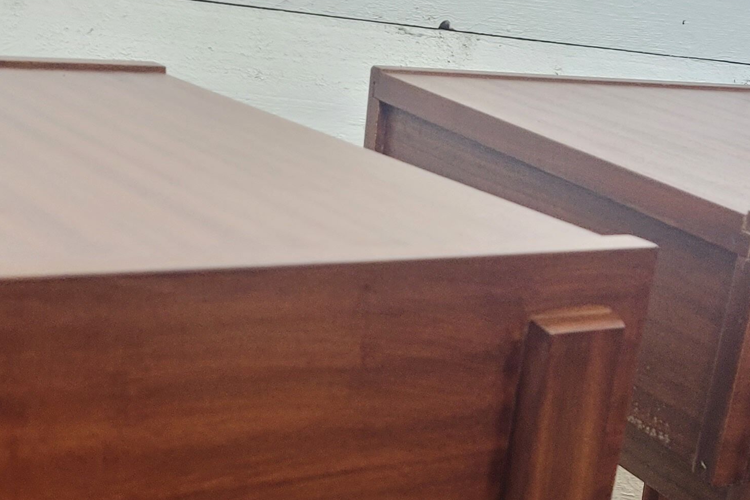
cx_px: 381
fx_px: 1542
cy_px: 640
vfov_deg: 17.4
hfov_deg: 27.3
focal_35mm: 74
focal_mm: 5.4
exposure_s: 1/50
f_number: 1.8
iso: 250
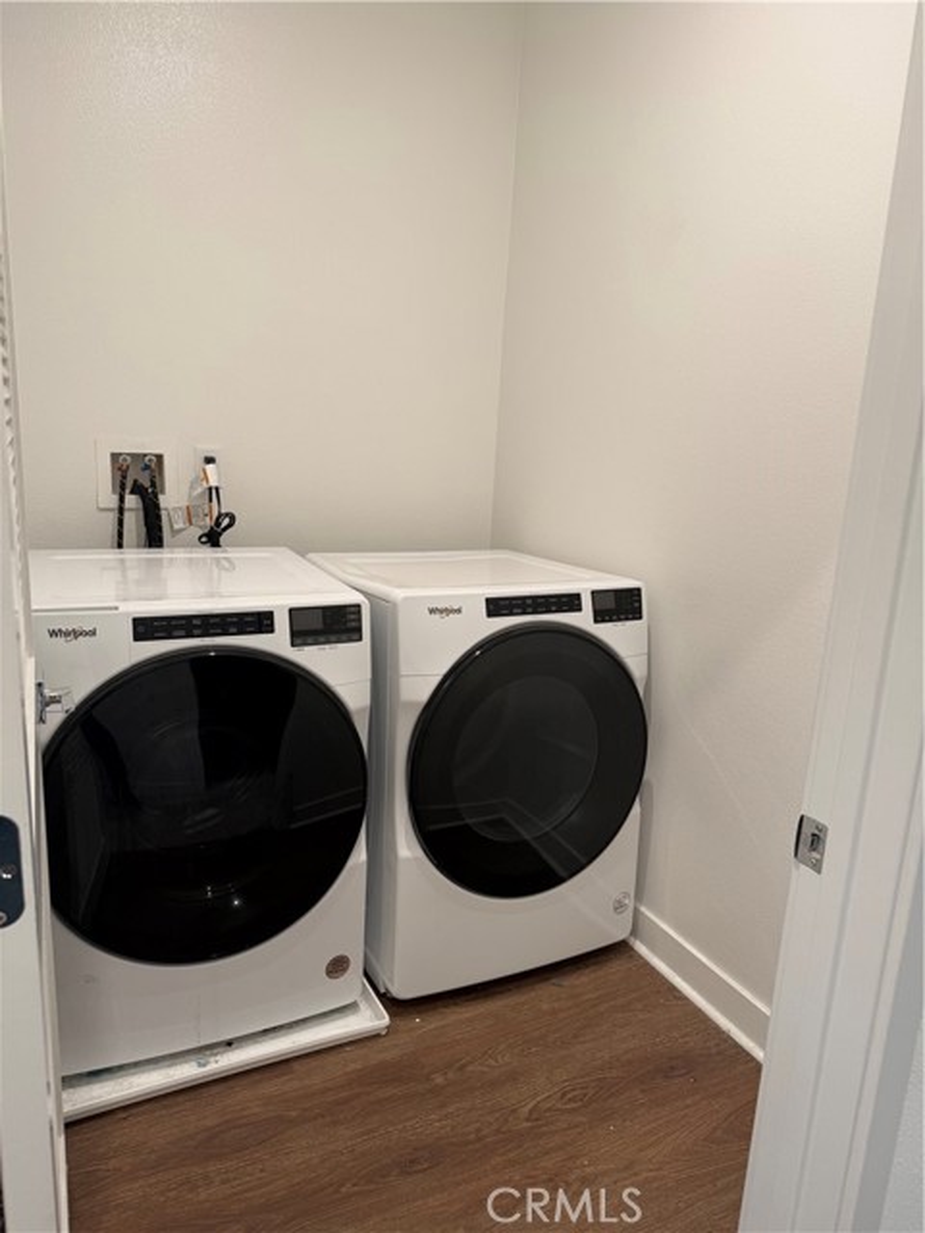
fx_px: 855
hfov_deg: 56.8
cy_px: 616
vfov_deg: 71.6
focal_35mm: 24
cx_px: 462
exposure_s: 1/60
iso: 100
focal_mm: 6.76
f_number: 1.78
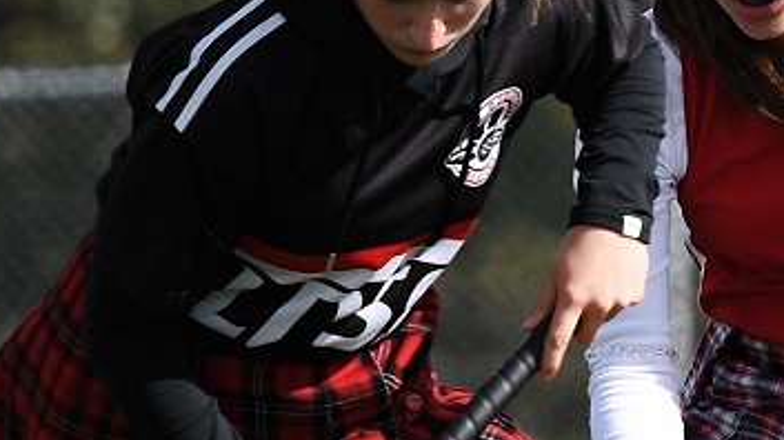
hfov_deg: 2.7
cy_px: 540
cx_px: 692
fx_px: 16744
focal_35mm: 806
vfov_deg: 1.5
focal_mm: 160
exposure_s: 1/1000
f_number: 4
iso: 100
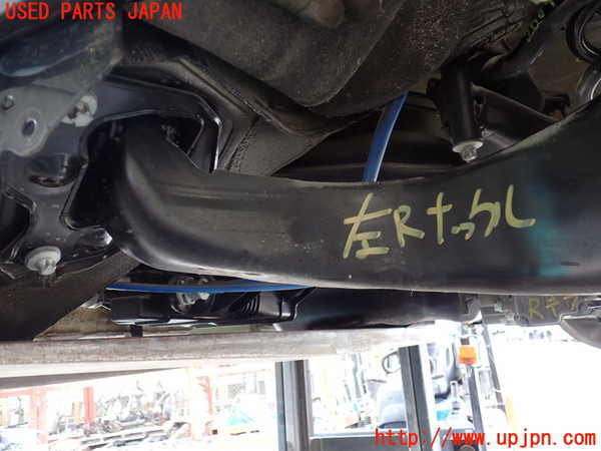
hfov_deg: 60.0
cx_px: 300
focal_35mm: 30
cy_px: 226
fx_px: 521
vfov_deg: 46.8
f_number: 2.3
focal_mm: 5.4
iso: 200
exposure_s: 1/60
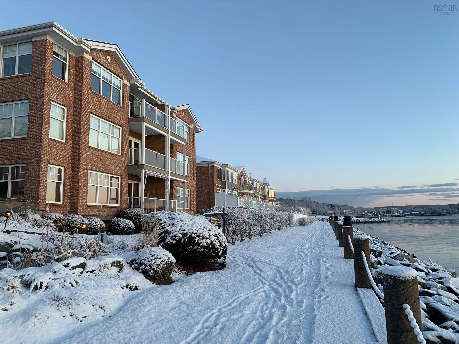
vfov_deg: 53.1
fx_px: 345
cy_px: 172
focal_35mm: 26
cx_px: 230
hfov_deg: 67.3
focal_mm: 4.25
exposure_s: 1/121
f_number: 1.8
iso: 50
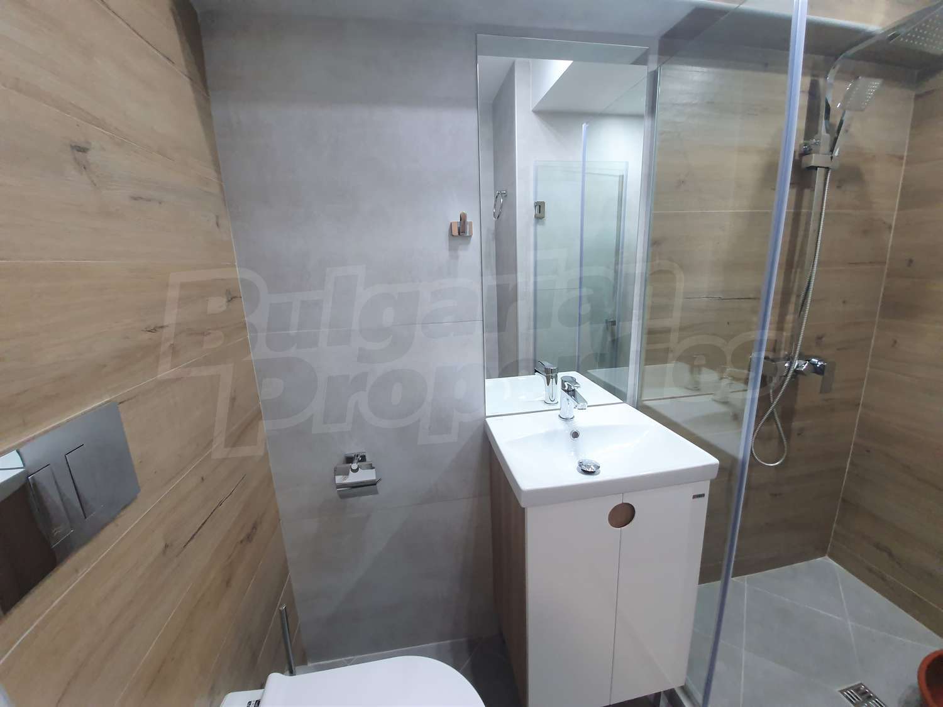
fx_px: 354
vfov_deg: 89.9
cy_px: 354
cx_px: 472
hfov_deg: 106.2
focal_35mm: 13
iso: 160
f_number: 2.2
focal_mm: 1.8
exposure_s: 1/50
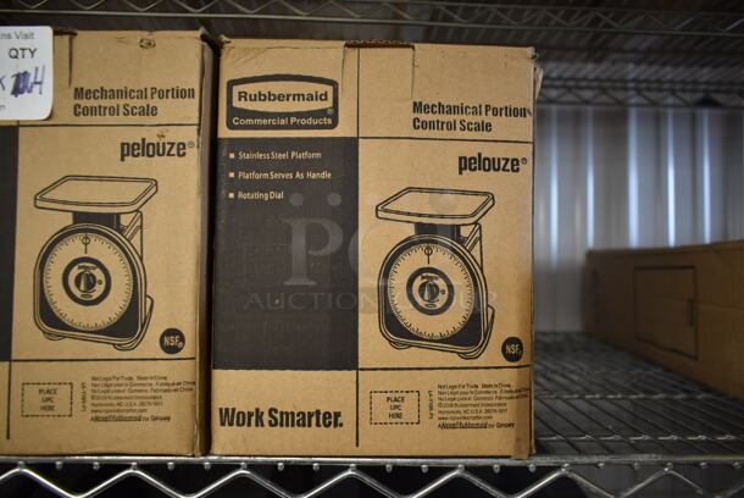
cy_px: 249
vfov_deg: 48.0
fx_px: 559
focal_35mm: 27
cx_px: 372
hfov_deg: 67.3
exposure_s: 1/30
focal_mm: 18
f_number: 3.5
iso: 640
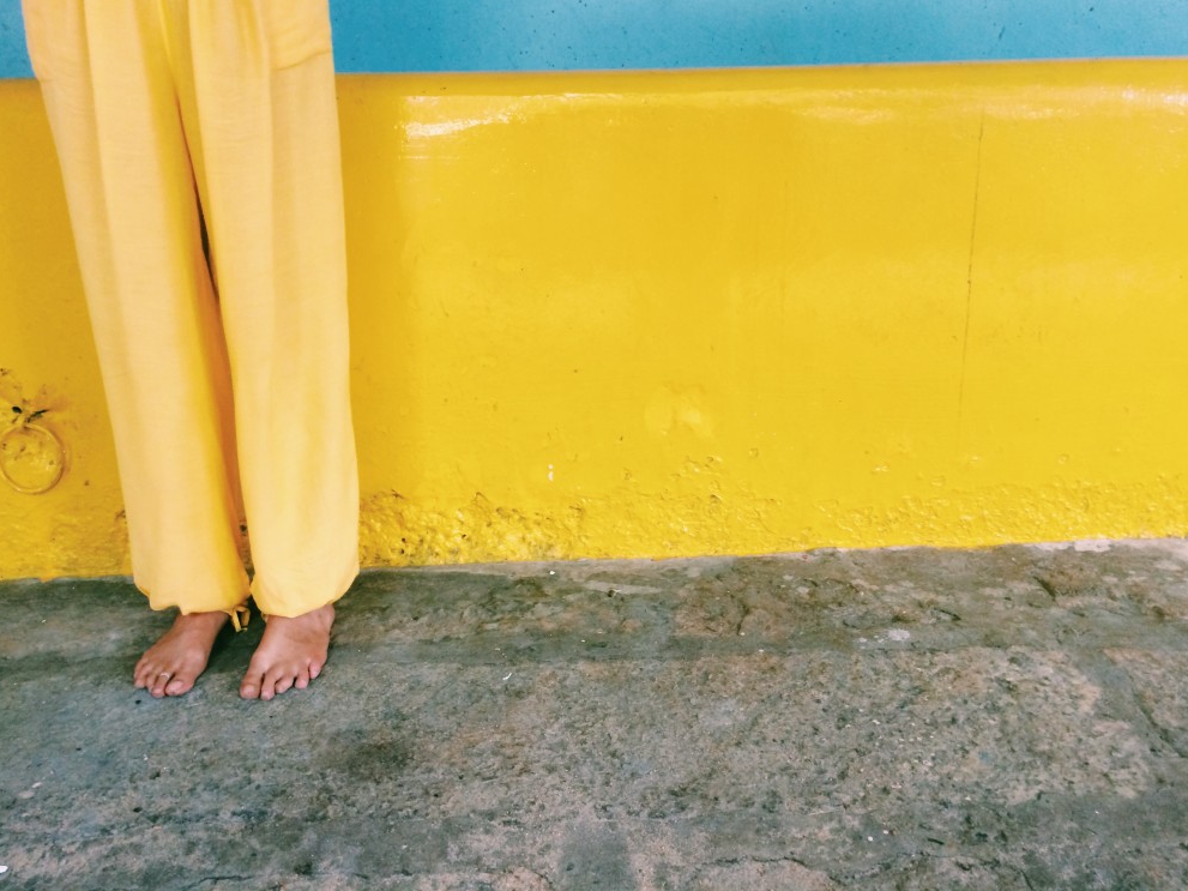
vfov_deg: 45.4
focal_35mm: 31
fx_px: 1064
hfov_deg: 58.4
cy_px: 432
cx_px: 603
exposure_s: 1/30
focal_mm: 4.12
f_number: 2.2
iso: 100
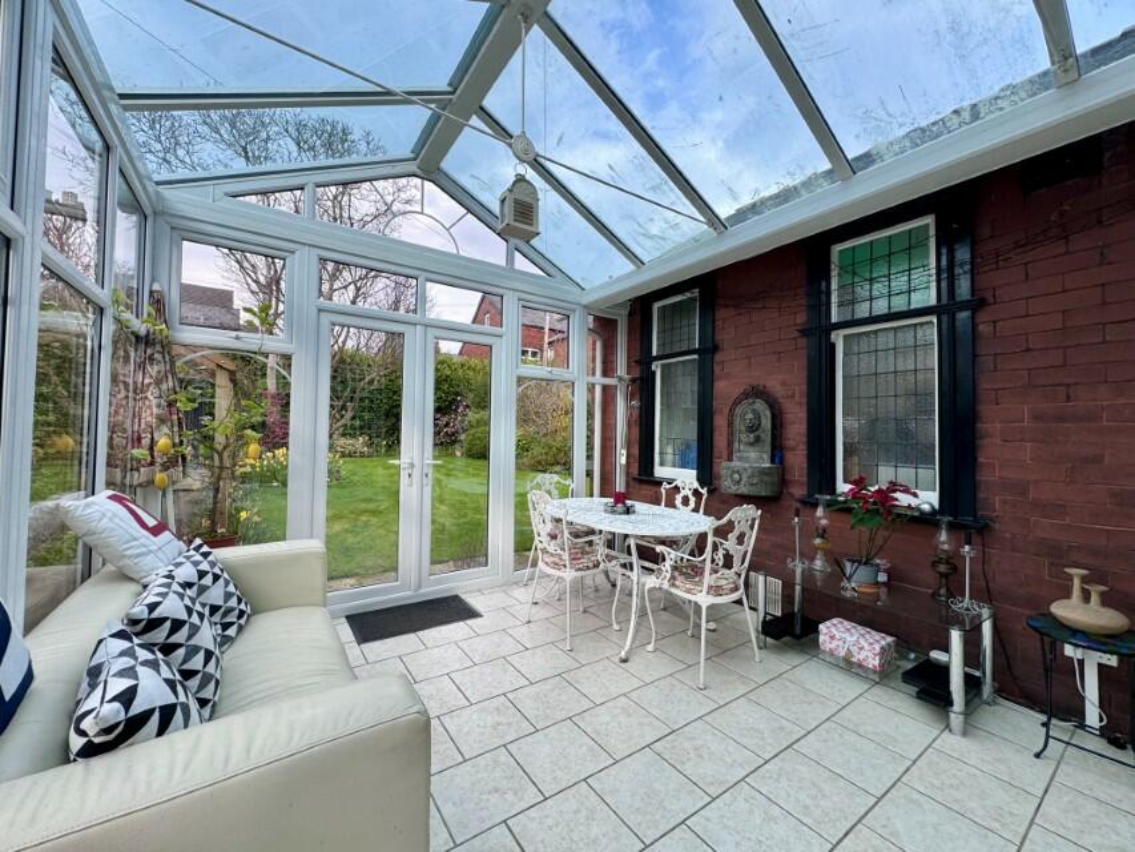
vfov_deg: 85.7
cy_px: 426
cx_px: 568
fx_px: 459
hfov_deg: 102.1
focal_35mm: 14
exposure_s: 1/236
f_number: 2.2
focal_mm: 2.22
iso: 40
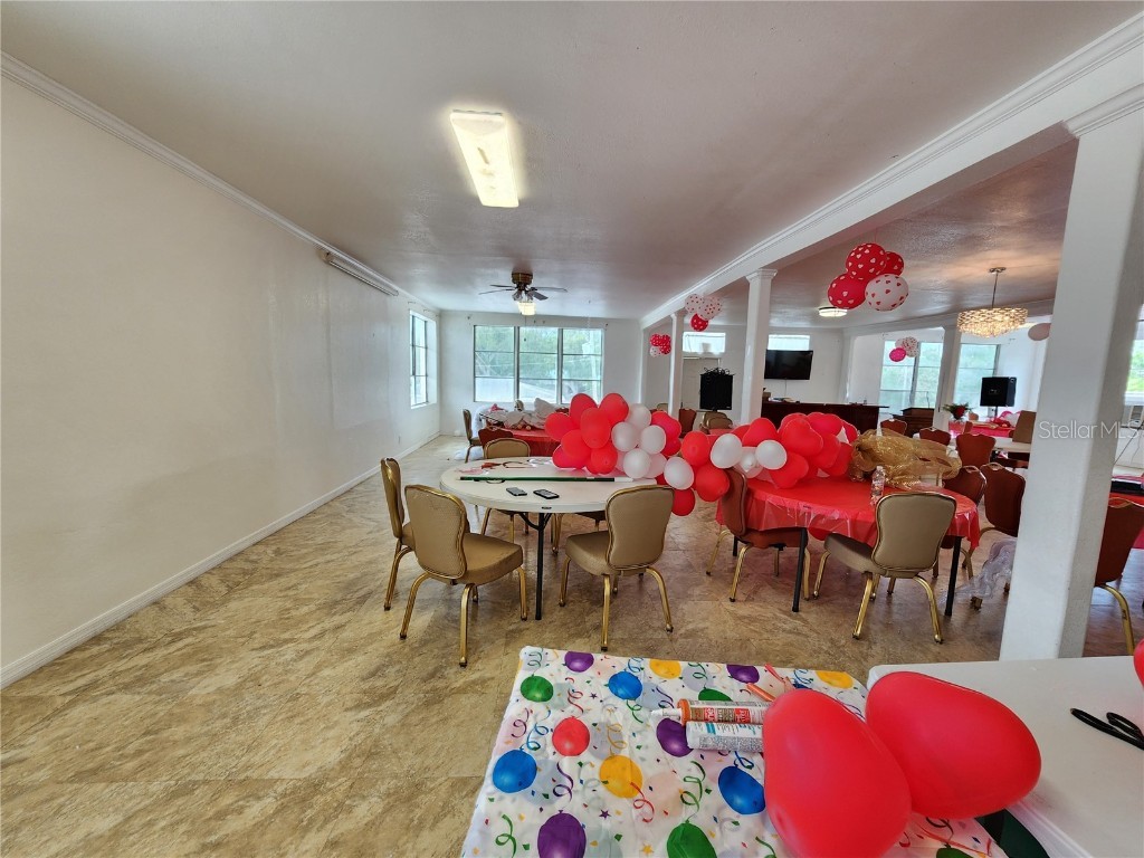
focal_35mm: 13
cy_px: 429
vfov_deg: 89.9
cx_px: 572
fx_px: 430
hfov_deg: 106.2
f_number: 2.2
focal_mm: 2.2
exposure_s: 1/60
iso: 100
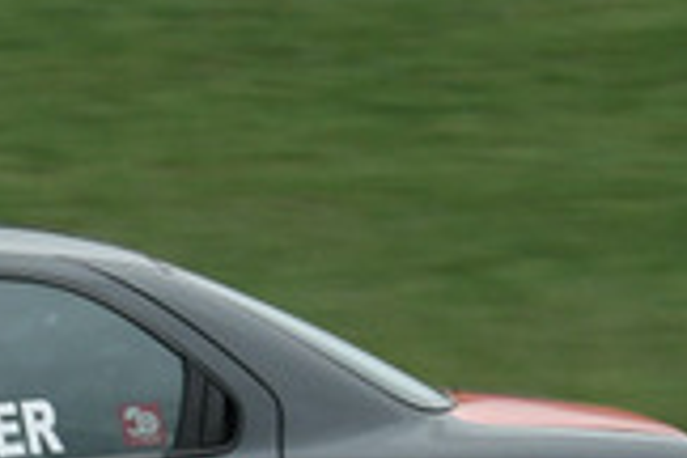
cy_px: 229
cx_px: -556
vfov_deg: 1.4
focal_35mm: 1002
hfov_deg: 2.1
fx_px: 19129
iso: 640
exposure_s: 1/320
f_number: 11
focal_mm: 135
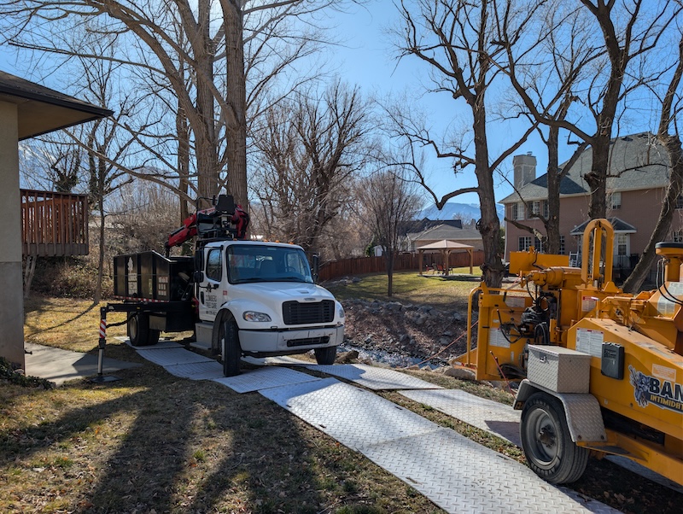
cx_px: 342
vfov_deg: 56.9
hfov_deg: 71.5
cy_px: 257
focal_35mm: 24
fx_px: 474
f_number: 1.68
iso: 21
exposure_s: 1/1176
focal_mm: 6.9
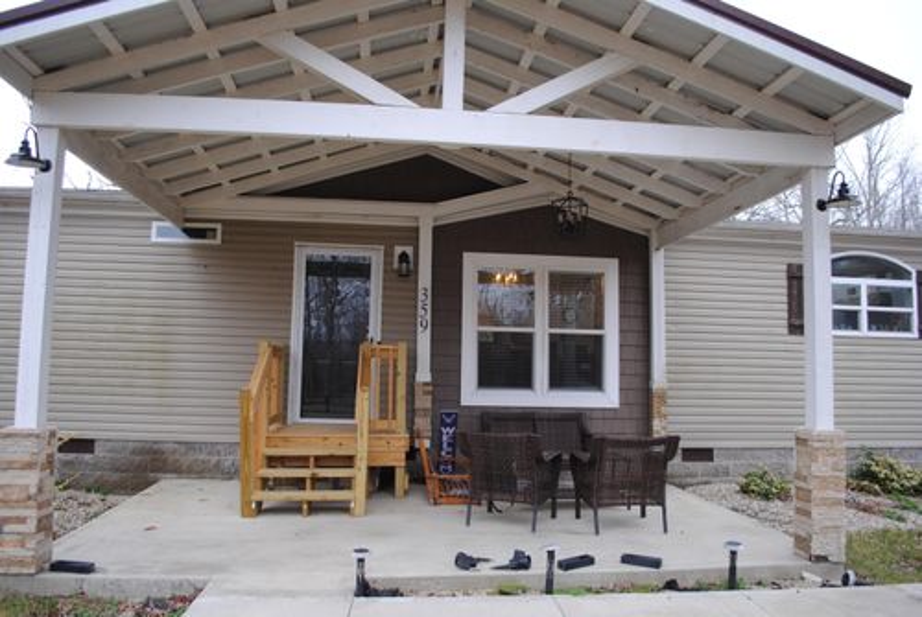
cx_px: 461
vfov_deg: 48.1
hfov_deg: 67.3
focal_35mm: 27
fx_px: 693
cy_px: 308
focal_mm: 18
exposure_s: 1/50
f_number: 3.5
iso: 200
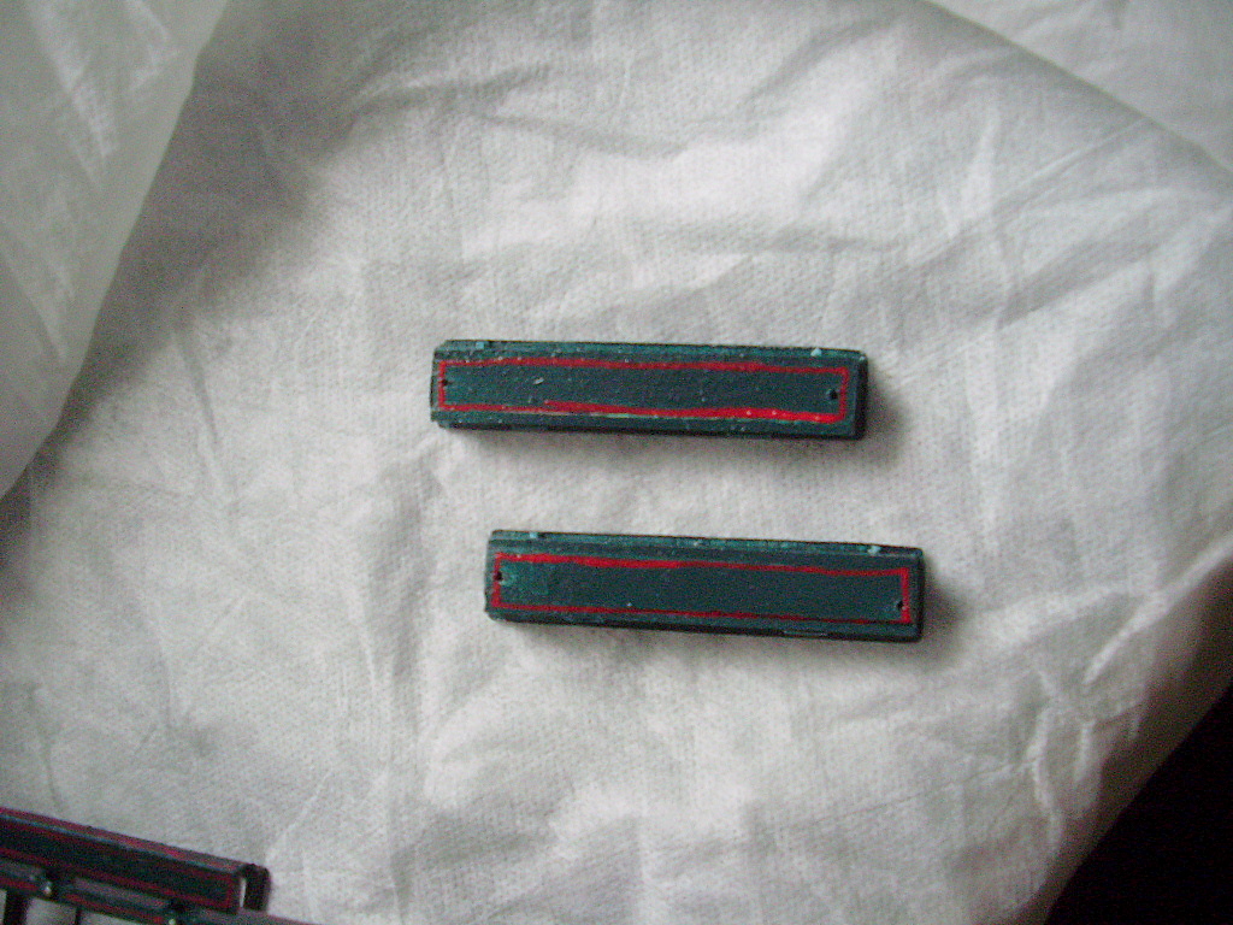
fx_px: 1354
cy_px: 462
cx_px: 616
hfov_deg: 49.0
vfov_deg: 37.7
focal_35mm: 38
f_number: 3
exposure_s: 1/20
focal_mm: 6.3
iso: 200
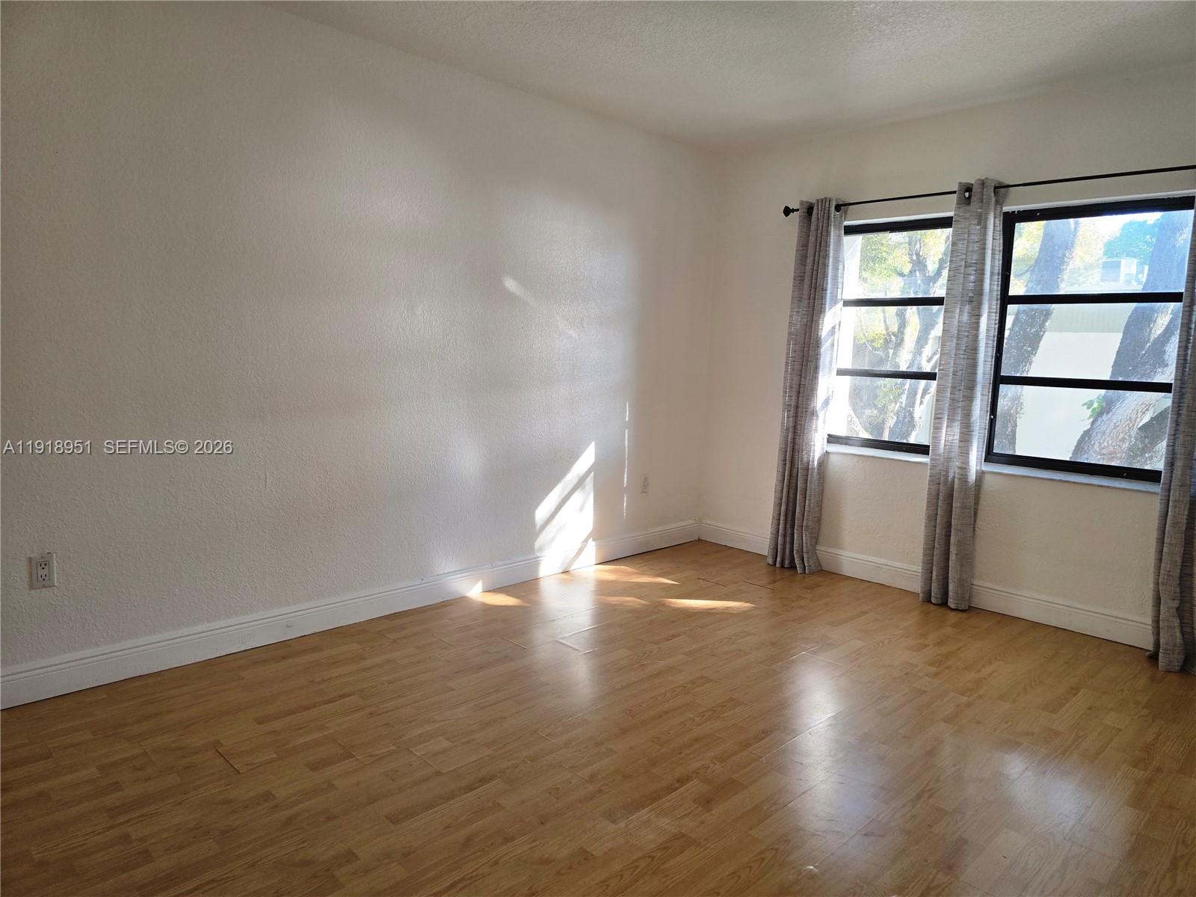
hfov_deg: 73.9
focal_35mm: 23
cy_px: 448
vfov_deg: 58.9
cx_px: 598
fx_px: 795
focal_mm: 6.3
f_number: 1.7
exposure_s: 1/120
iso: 100
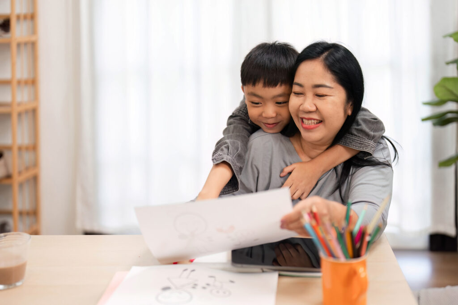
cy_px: 152
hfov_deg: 39.6
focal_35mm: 50
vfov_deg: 27.0
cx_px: 229
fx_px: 636
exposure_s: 1/640
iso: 200
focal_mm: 50
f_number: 1.2
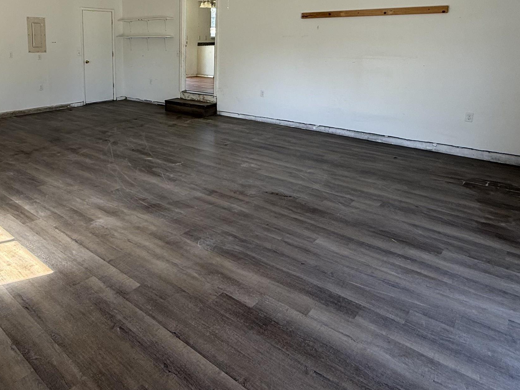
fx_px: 391
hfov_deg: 64.6
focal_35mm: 26
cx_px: 152
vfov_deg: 50.9
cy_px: 99
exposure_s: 1/99
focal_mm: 2.22
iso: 80
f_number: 2.2
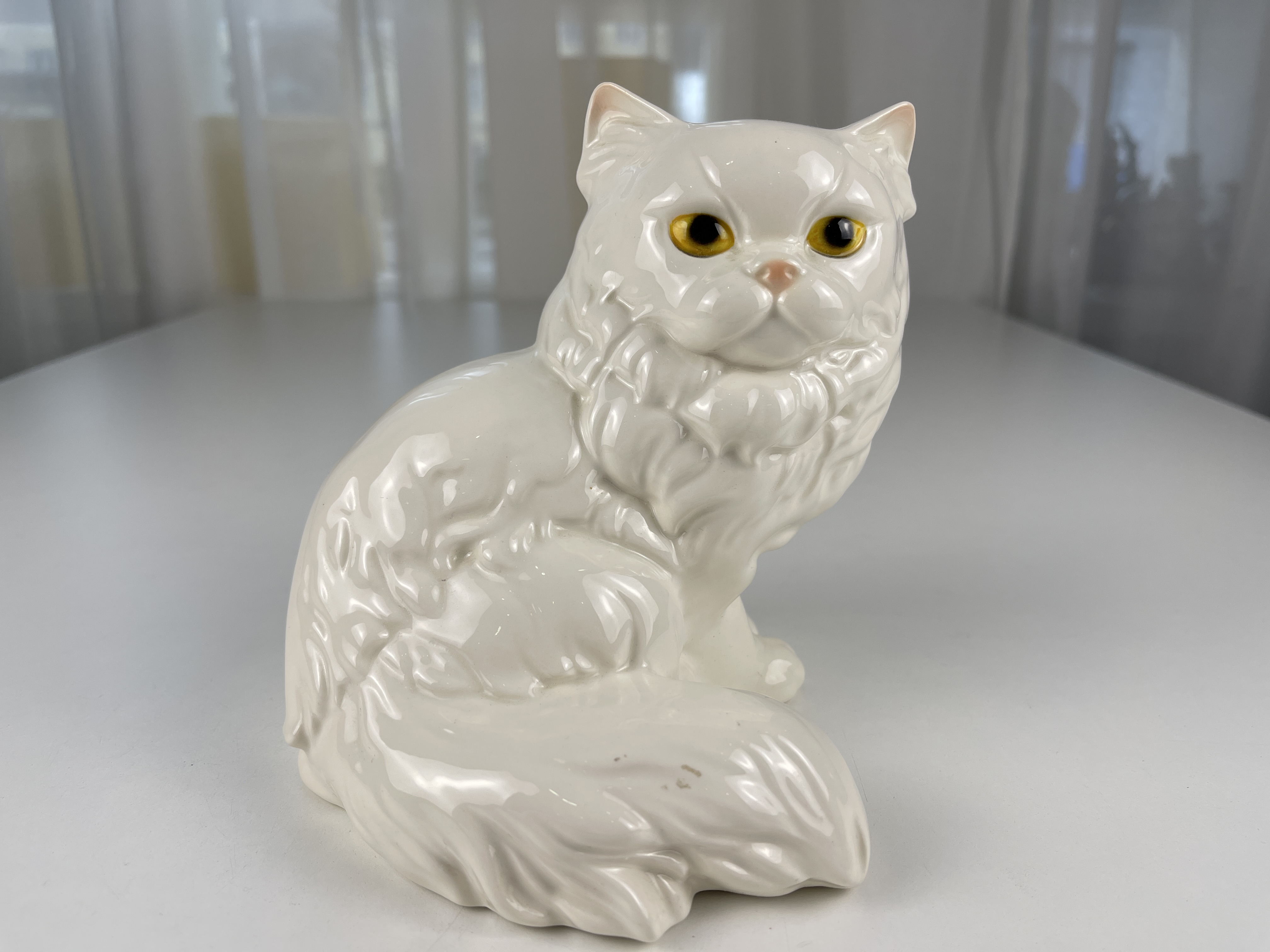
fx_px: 917
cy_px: 476
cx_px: 635
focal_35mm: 25
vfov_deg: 54.9
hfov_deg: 69.4
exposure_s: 1/409
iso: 32
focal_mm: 5.1
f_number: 1.6
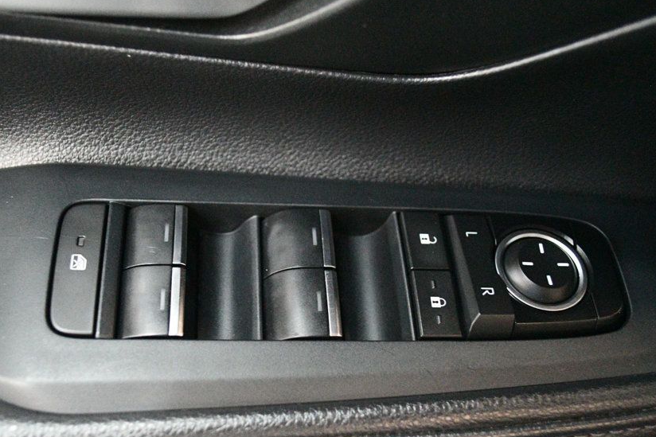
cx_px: 305
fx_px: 747
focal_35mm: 41
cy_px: 261
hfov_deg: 47.4
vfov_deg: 32.5
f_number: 3.8
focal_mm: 22
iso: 10000
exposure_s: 1/60
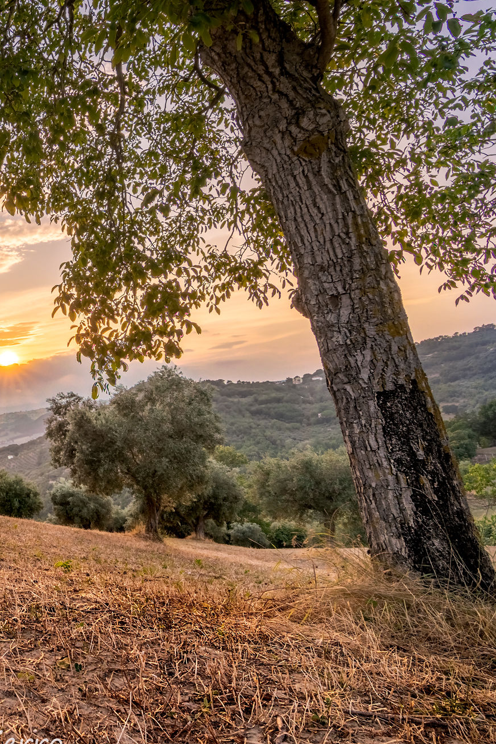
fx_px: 533
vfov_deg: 69.8
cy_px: 381
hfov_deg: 40.1
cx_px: -54
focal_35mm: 26
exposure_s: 1/400
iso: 100
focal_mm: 11
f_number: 11
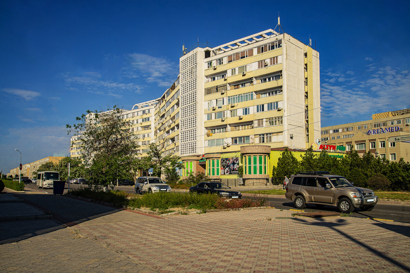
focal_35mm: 31
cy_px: 136
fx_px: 353
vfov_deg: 42.4
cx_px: 205
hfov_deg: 60.3
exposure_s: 1/200
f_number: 13
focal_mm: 31
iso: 100
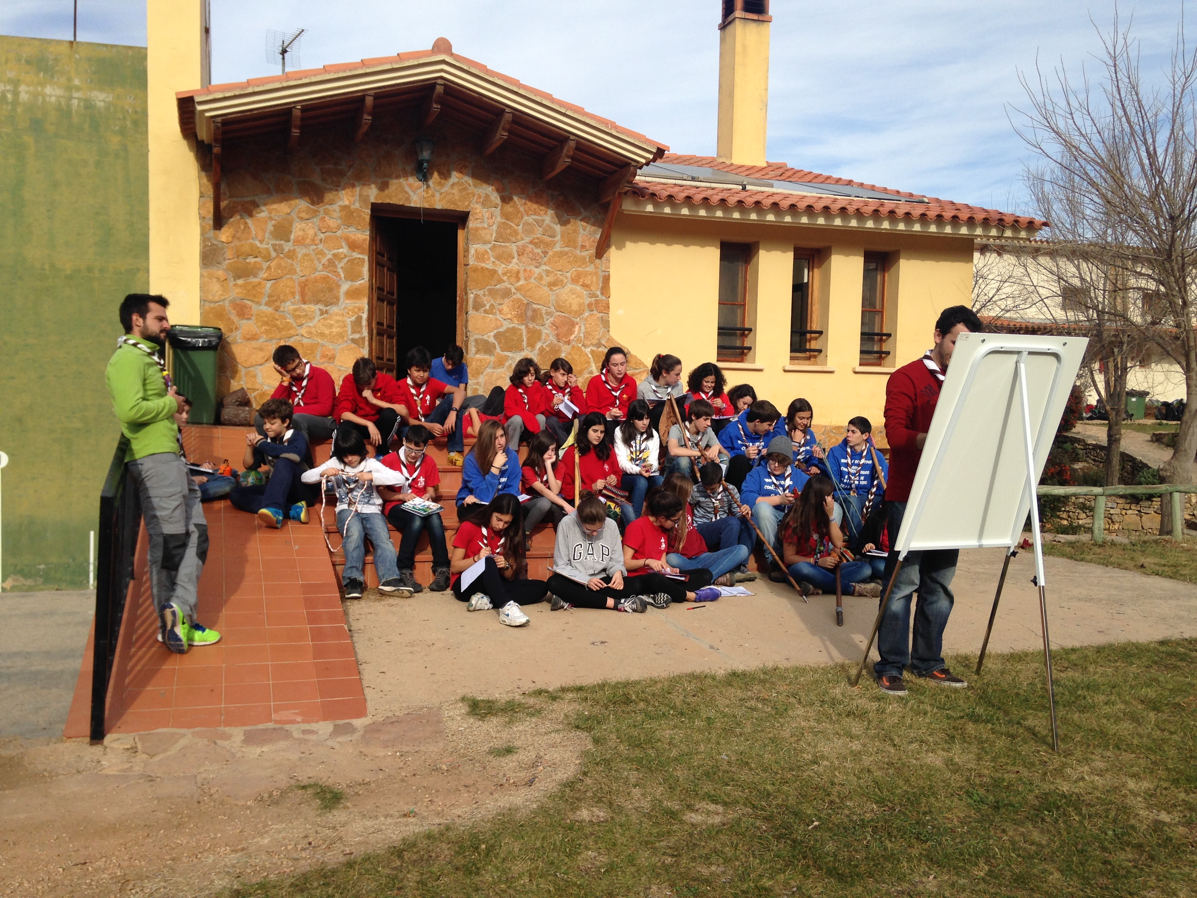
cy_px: 449
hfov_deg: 55.4
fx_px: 1141
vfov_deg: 42.9
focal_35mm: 33
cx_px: 598
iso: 50
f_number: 2.4
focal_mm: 4.12
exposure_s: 1/1261
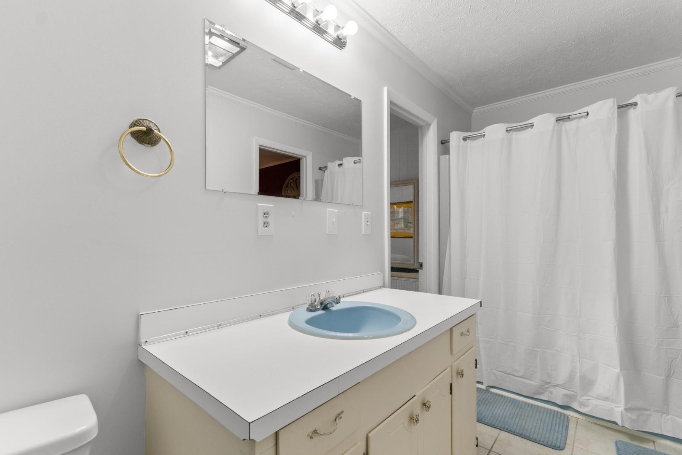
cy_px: 228
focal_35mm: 15
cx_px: 341
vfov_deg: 77.3
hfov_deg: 100.4
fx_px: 284
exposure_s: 1/3
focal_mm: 10
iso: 100
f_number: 4.5
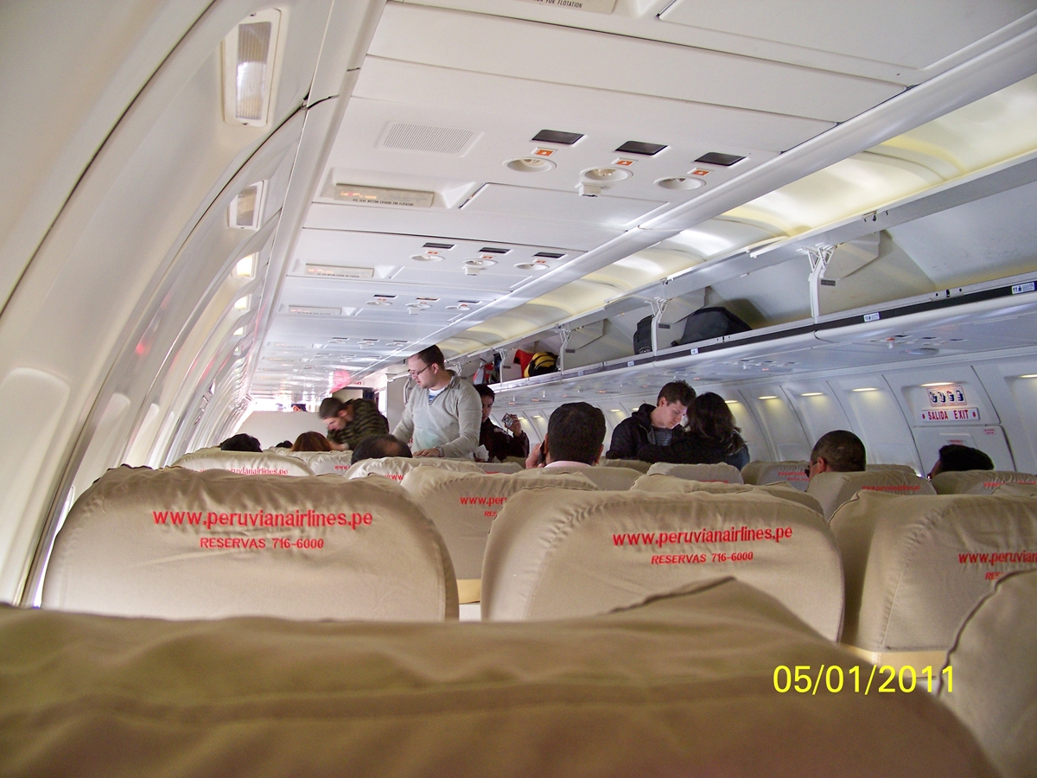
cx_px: 518
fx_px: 989
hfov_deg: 55.4
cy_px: 389
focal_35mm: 33
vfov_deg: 42.9
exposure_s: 1/30
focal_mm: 5.85
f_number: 2.8
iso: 125
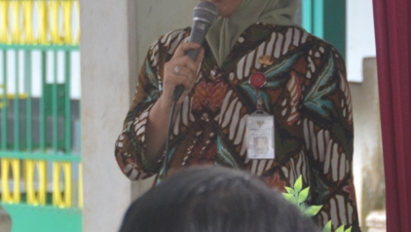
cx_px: -101
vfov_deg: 4.1
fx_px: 3271
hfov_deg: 7.1
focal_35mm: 300
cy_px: 99
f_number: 5.6
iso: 400
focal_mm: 70
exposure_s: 1/125
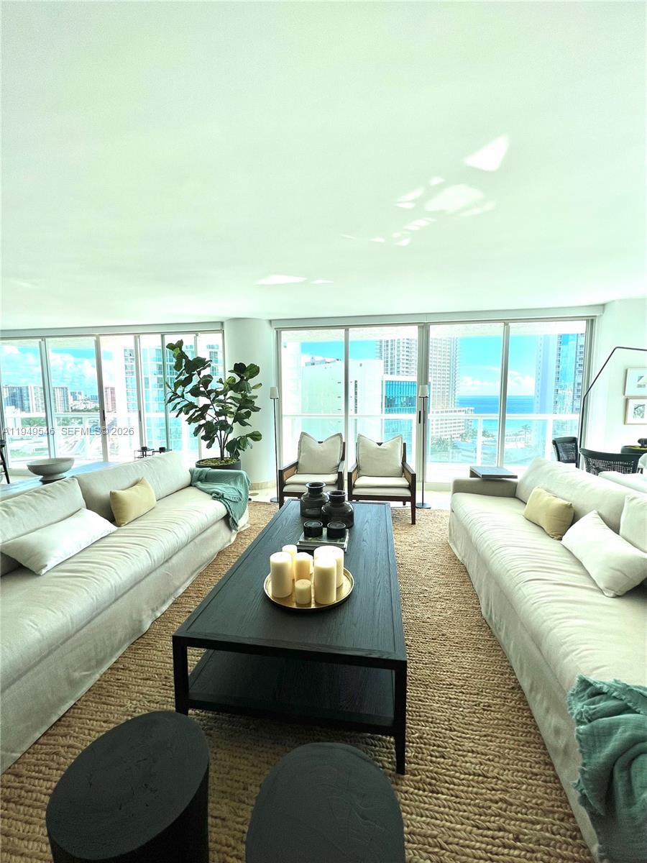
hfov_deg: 89.9
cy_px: 432
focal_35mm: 13
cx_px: 324
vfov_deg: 106.2
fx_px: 324
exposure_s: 1/664
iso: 32
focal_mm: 1.57
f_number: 1.8
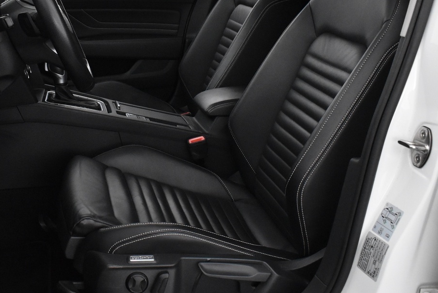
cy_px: 98
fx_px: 584
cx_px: 160
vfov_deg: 27.9
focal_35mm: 48
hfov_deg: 40.8
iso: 3200
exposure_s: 1/80
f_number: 4.5
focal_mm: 18
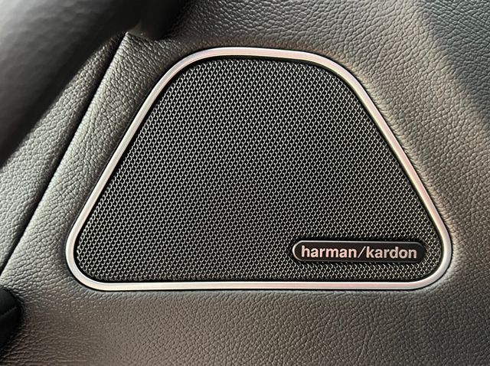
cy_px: 183
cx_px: 245
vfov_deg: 52.9
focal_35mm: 26
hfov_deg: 67.4
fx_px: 367
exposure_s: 1/40
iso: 500
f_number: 1.5
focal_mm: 5.7
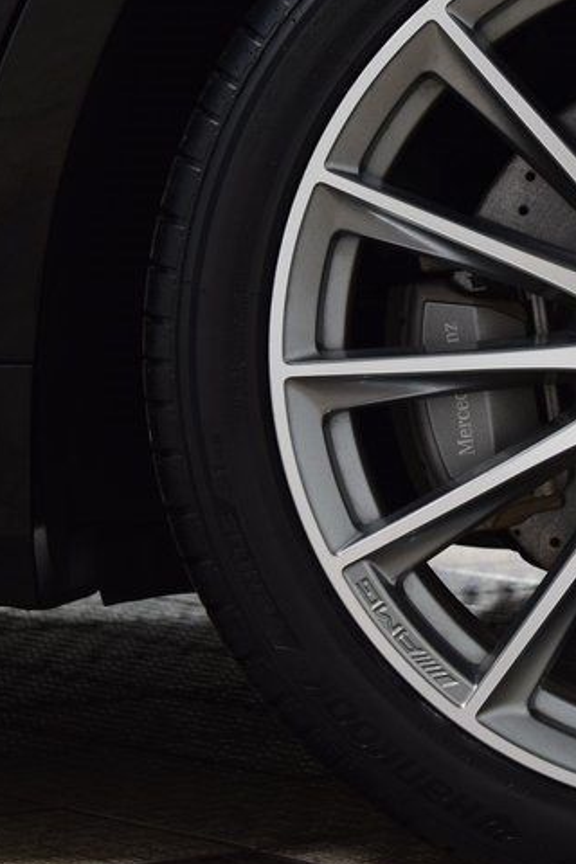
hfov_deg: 7.7
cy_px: 321
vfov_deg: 11.7
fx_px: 4225
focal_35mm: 176
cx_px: 738
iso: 560
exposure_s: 1/15
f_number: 6.3
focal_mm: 55
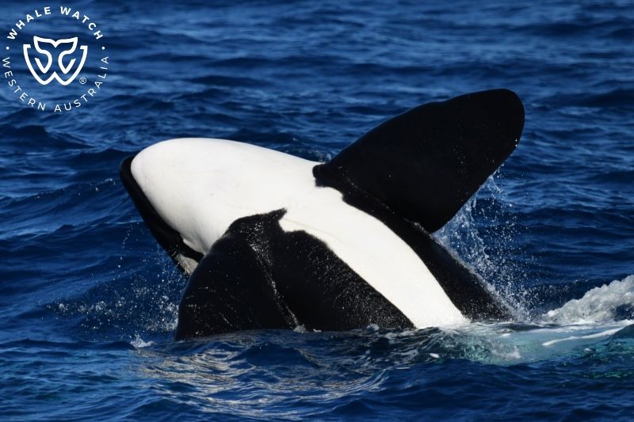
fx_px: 10564
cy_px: 211
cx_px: 317
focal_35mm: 600
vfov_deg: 2.3
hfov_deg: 3.4
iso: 800
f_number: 6.3
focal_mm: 600
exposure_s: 1/8000
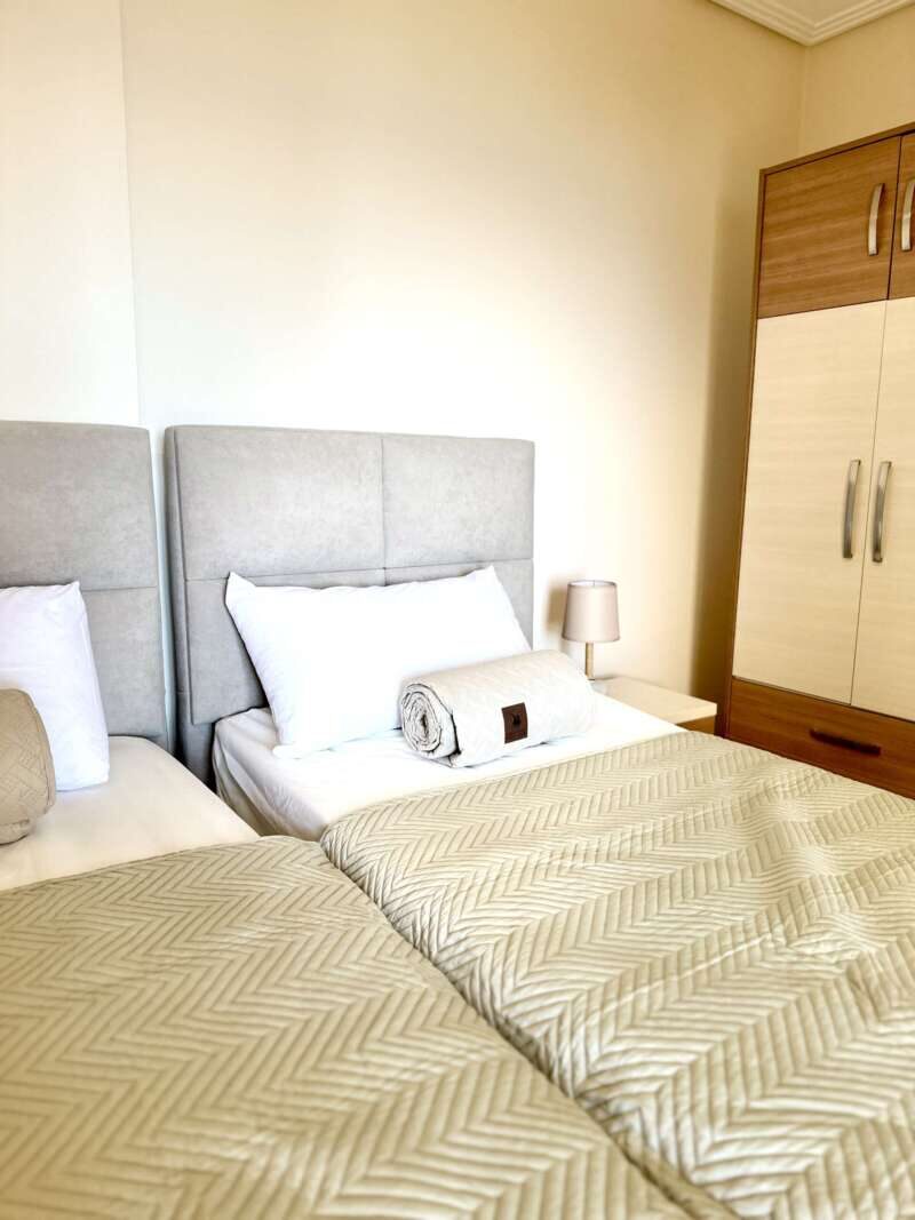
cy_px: 610
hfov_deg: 56.8
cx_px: 458
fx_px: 846
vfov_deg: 71.6
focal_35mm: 24
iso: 125
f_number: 1.78
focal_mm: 6.86
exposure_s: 1/121
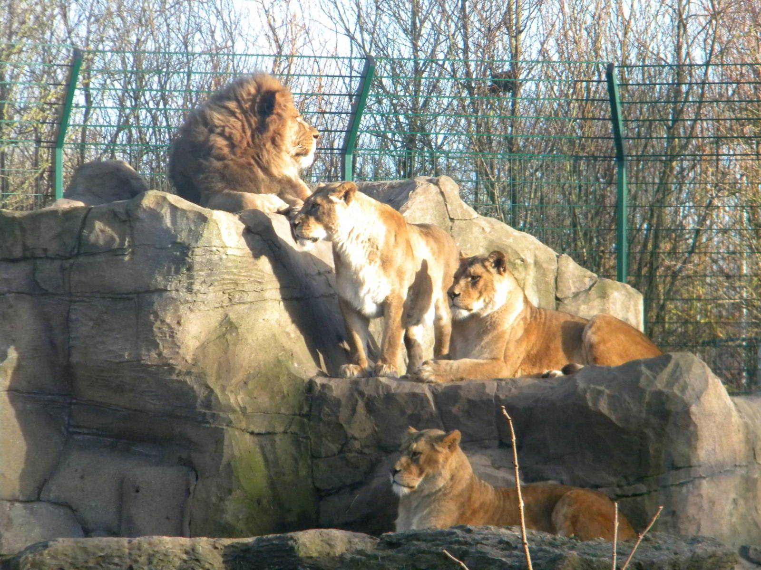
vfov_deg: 6.6
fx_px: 4968
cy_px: 285
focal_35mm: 226
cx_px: 380
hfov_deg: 8.8
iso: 400
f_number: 5.4
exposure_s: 1/372
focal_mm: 41
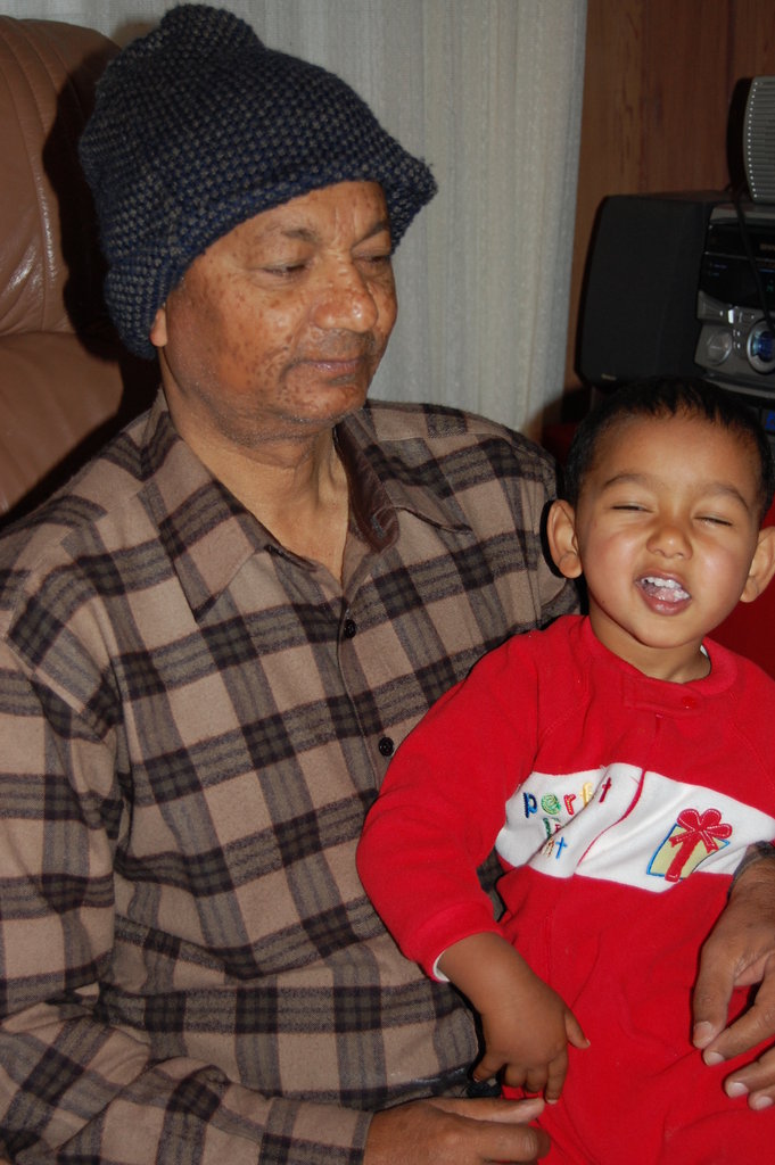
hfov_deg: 22.6
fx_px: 1941
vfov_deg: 33.4
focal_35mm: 60
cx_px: 388
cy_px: 582
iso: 400
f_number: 5
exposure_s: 1/60
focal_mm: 40
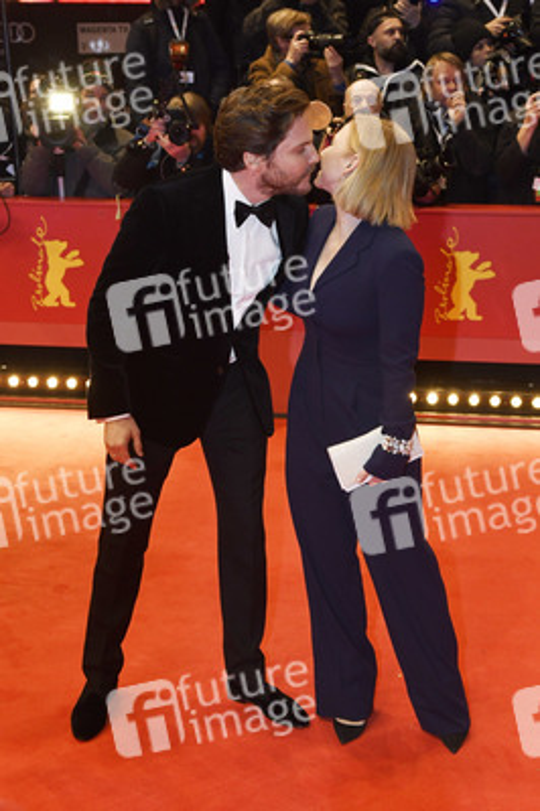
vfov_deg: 43.6
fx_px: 1014
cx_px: 270
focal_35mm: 45
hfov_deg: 29.8
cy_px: 406
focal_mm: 30
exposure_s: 1/250
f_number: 5.6
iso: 1250
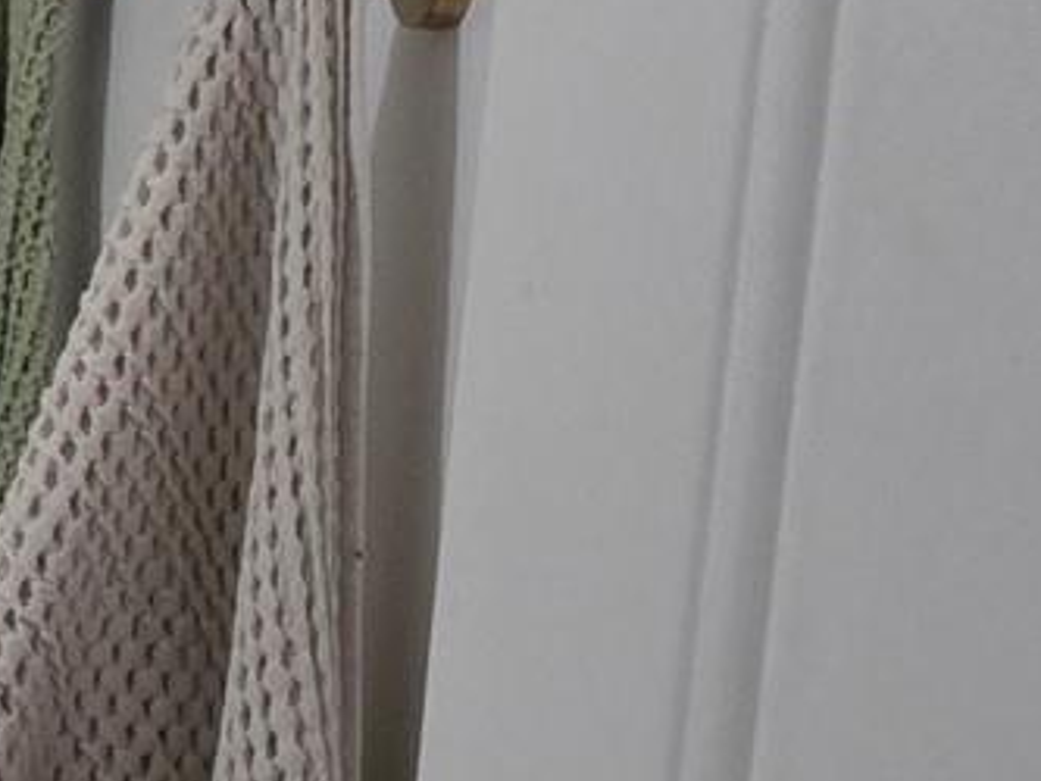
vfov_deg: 18.2
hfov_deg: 12.2
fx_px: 2407
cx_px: -1948
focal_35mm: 80
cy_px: 106
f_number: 1.9
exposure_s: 1/60
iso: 200
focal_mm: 2.2
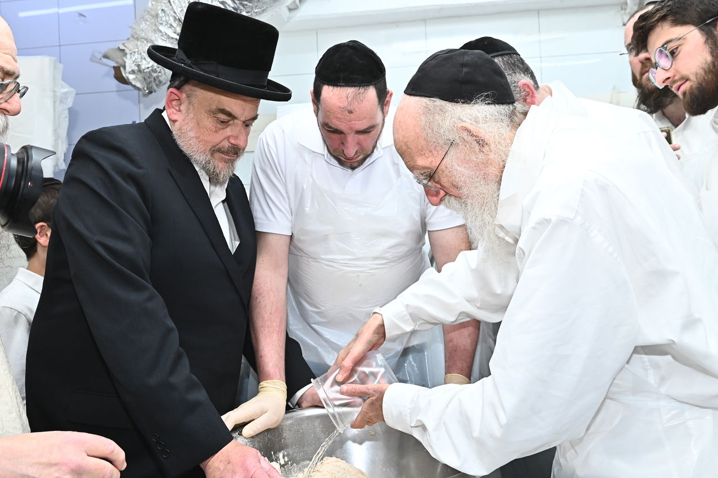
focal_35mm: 32
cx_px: 326
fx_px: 638
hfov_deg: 58.6
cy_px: 223
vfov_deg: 41.1
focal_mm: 29
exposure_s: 1/200
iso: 2500
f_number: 8
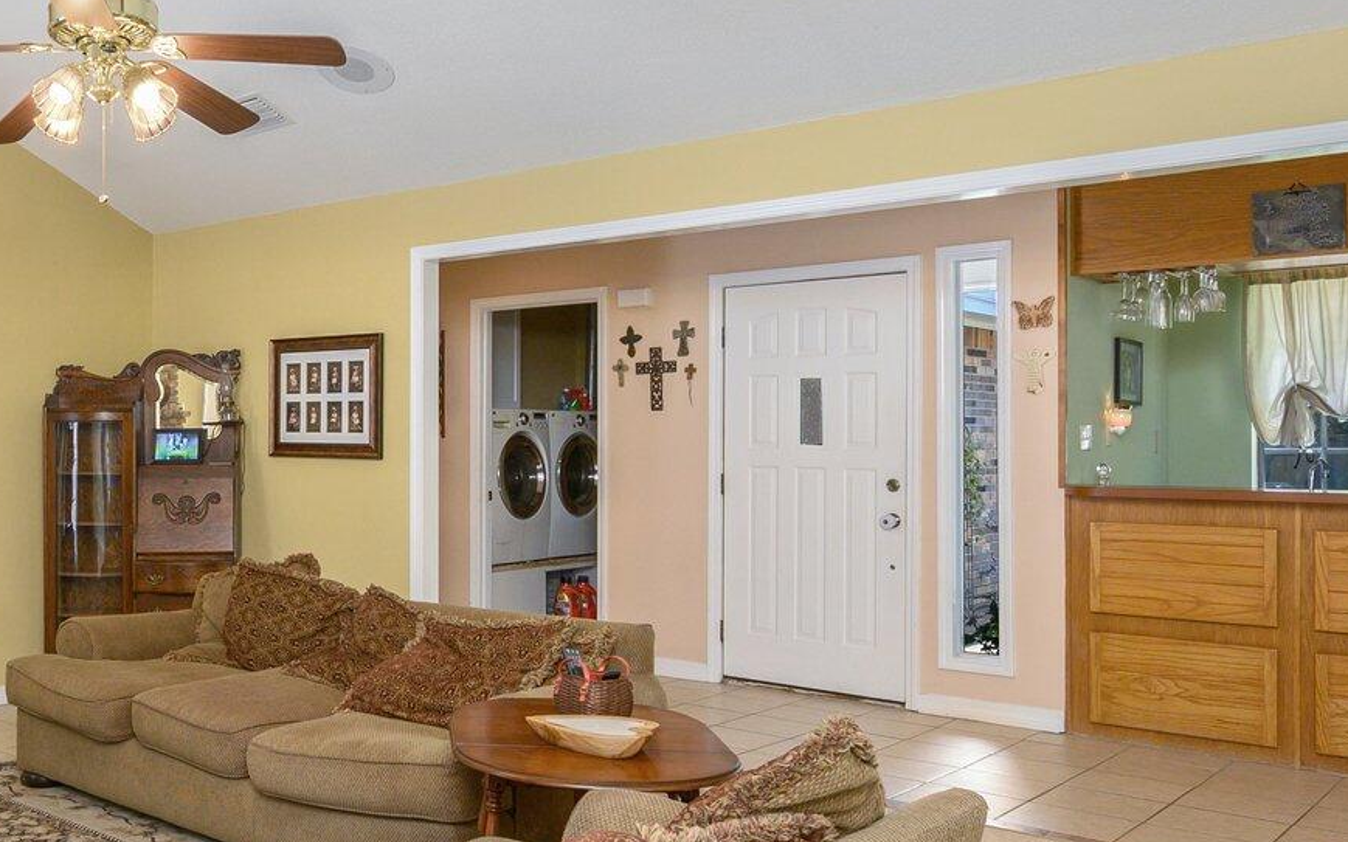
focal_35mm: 36
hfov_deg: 50.4
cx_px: 251
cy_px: 471
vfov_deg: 35.3
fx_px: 1322
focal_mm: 15
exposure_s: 1/25
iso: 500
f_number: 7.1
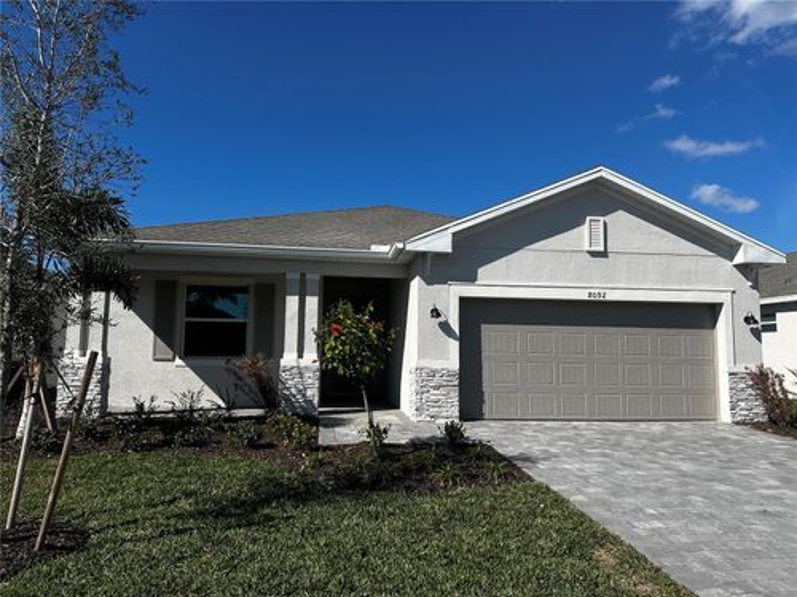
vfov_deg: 56.8
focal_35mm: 24
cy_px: 298
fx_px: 553
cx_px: 398
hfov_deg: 71.6
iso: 80
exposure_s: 1/6623
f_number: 1.78
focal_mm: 6.86
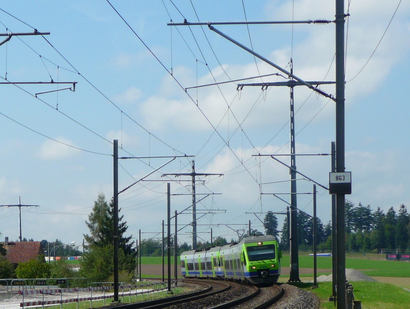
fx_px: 937
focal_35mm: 79
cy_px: 198
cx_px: 194
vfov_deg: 18.7
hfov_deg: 24.7
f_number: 4.4
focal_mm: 9.8
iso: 100
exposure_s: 1/800
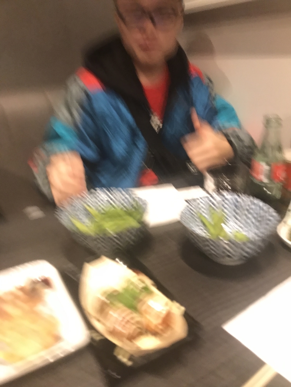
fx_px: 314
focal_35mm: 28
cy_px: 194
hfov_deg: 49.7
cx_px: 146
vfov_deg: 63.4
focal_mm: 3.99
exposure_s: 1/9
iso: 100
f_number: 1.8
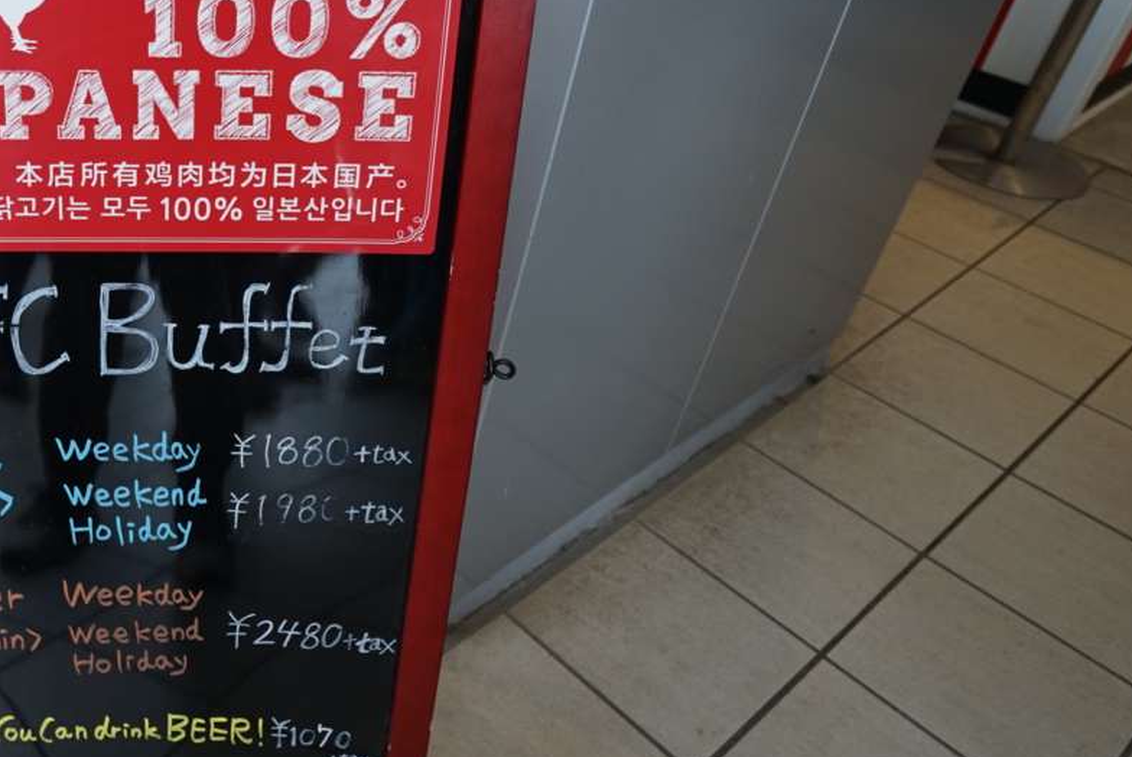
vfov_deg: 39.6
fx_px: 1038
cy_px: 263
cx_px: 149
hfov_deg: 51.6
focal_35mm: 33
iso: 160
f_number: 4
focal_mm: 16
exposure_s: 1/60
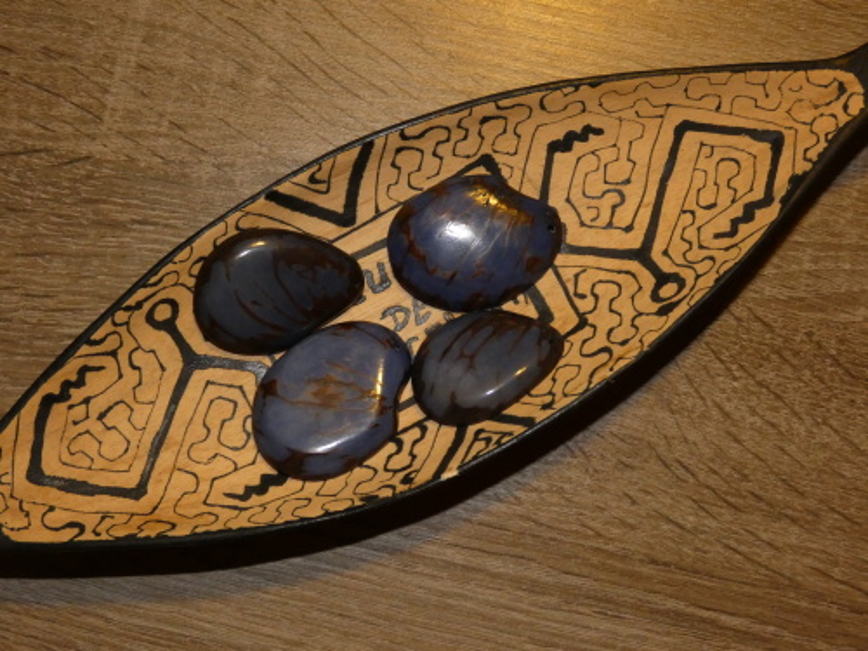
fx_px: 1254
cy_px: 326
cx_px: 434
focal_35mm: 50
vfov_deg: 29.1
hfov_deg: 38.2
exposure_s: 1/60
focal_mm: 9
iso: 800
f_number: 3.9
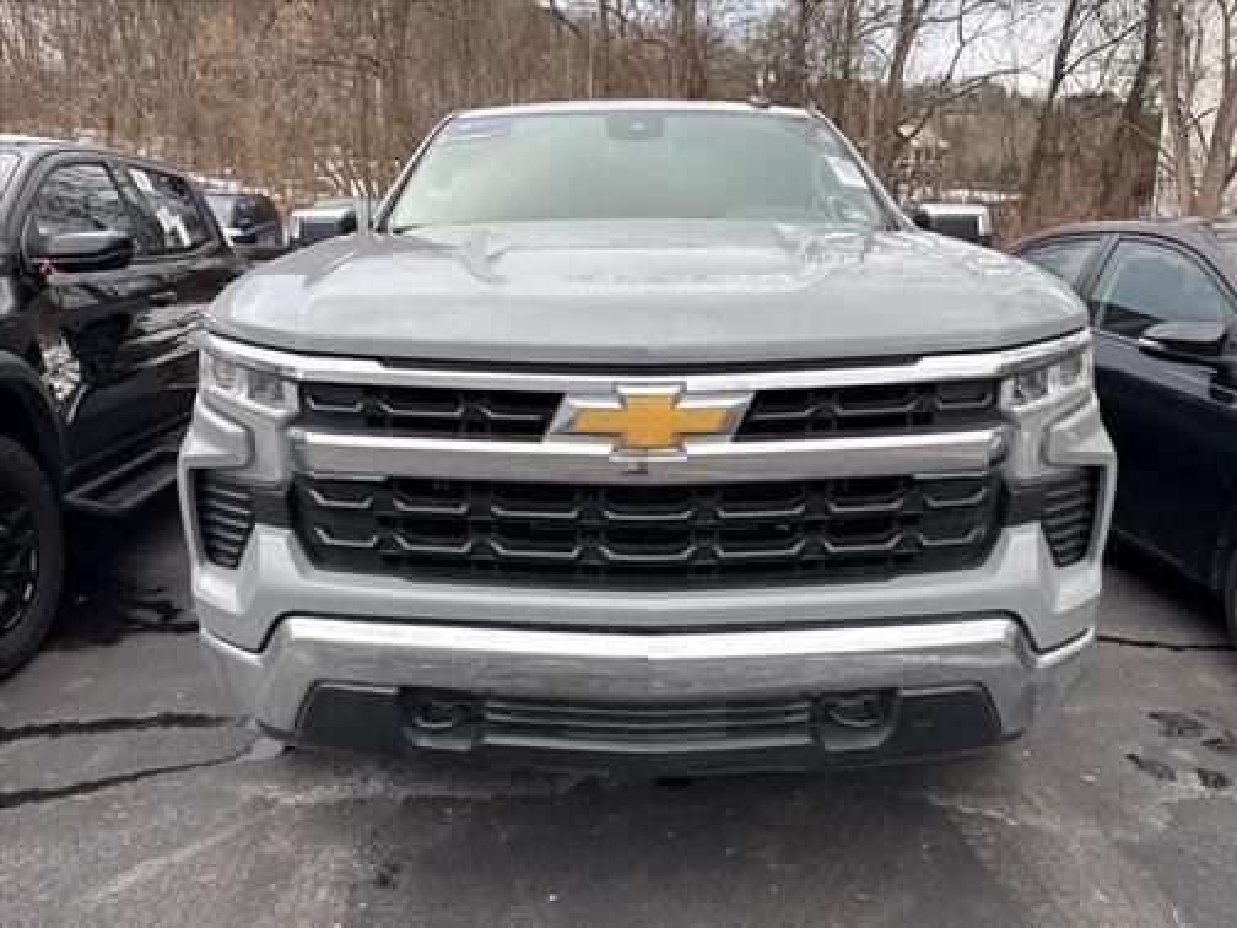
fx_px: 858
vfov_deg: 56.8
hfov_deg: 71.6
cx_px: 618
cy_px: 464
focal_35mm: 24
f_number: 1.78
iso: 80
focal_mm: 6.76
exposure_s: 1/898
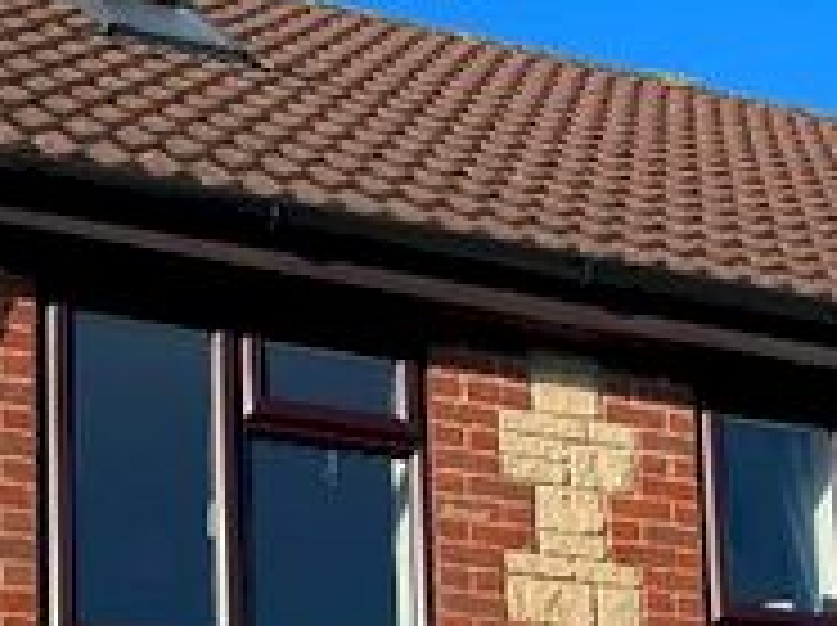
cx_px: 518
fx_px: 2367
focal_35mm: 98
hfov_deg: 20.0
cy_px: 1002
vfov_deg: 13.9
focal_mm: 5.1
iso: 32
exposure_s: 1/2857
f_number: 1.6
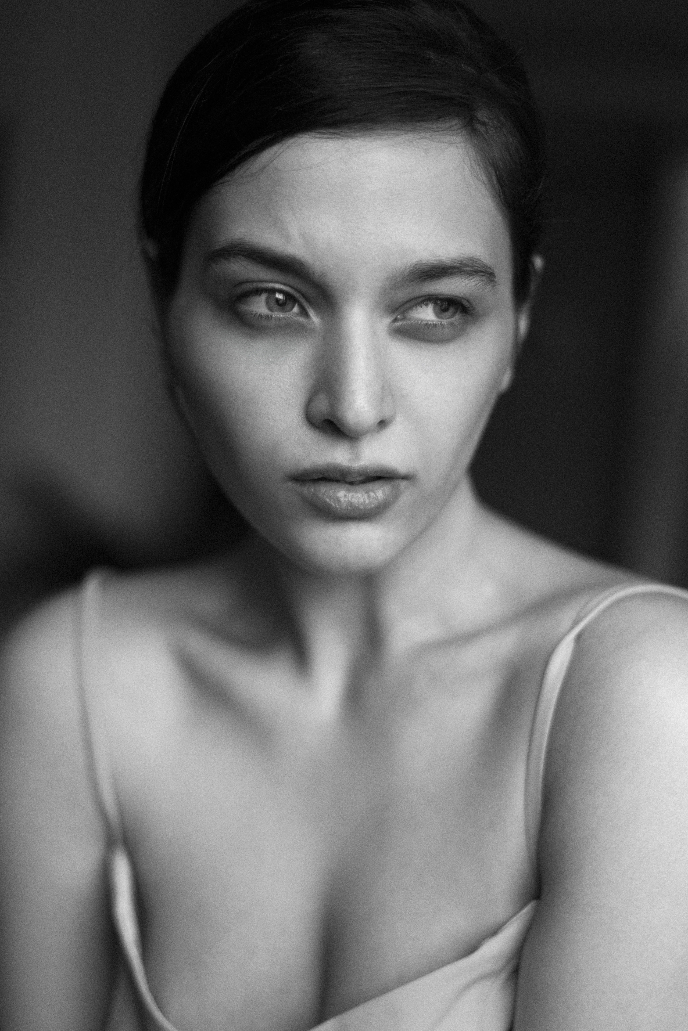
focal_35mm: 50
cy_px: 516
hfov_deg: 27.0
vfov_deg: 39.6
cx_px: 344
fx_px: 1433
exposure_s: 1/80
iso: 500
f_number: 1.8
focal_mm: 50
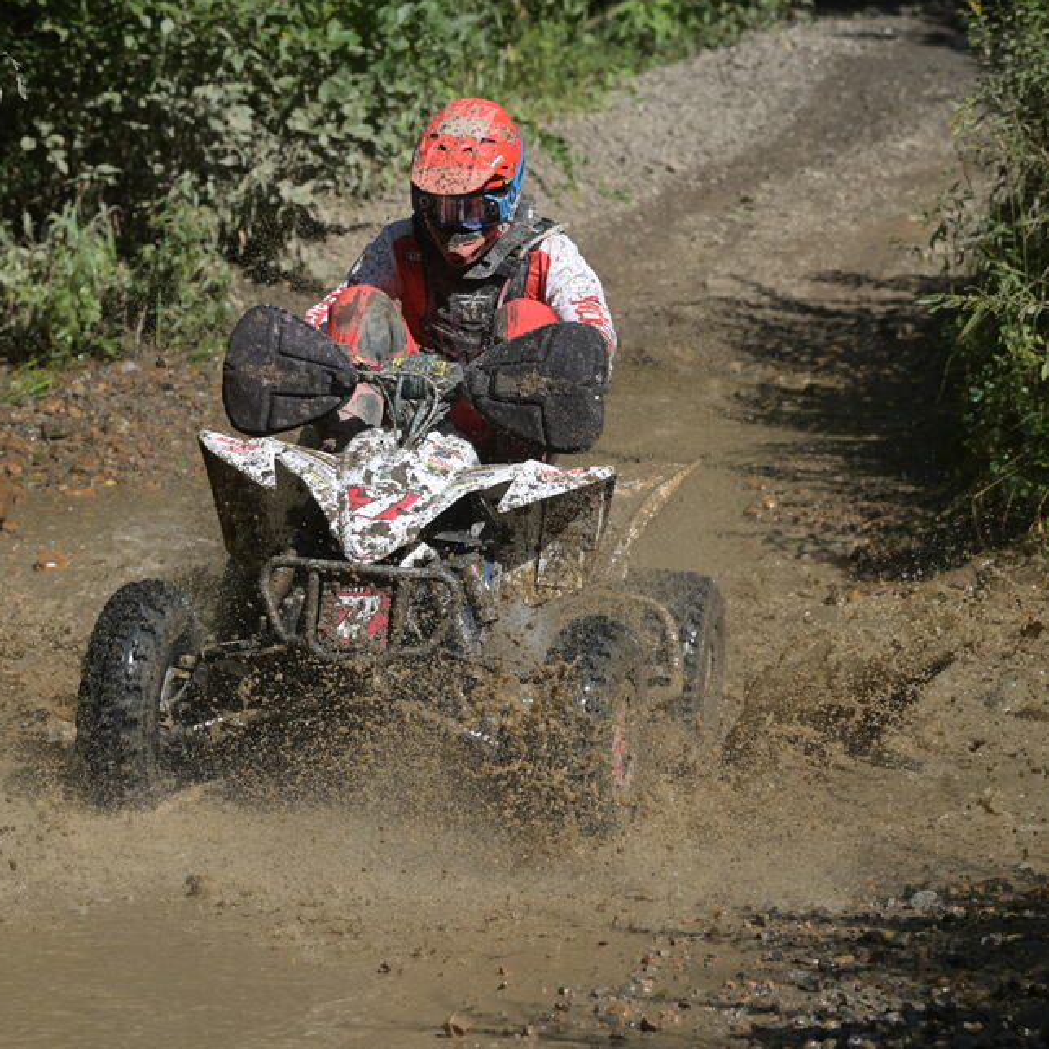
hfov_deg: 12.1
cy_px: 523
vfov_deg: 12.1
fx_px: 4937
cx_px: 403
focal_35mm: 144
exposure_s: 1/1000
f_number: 5.6
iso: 200
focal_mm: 112
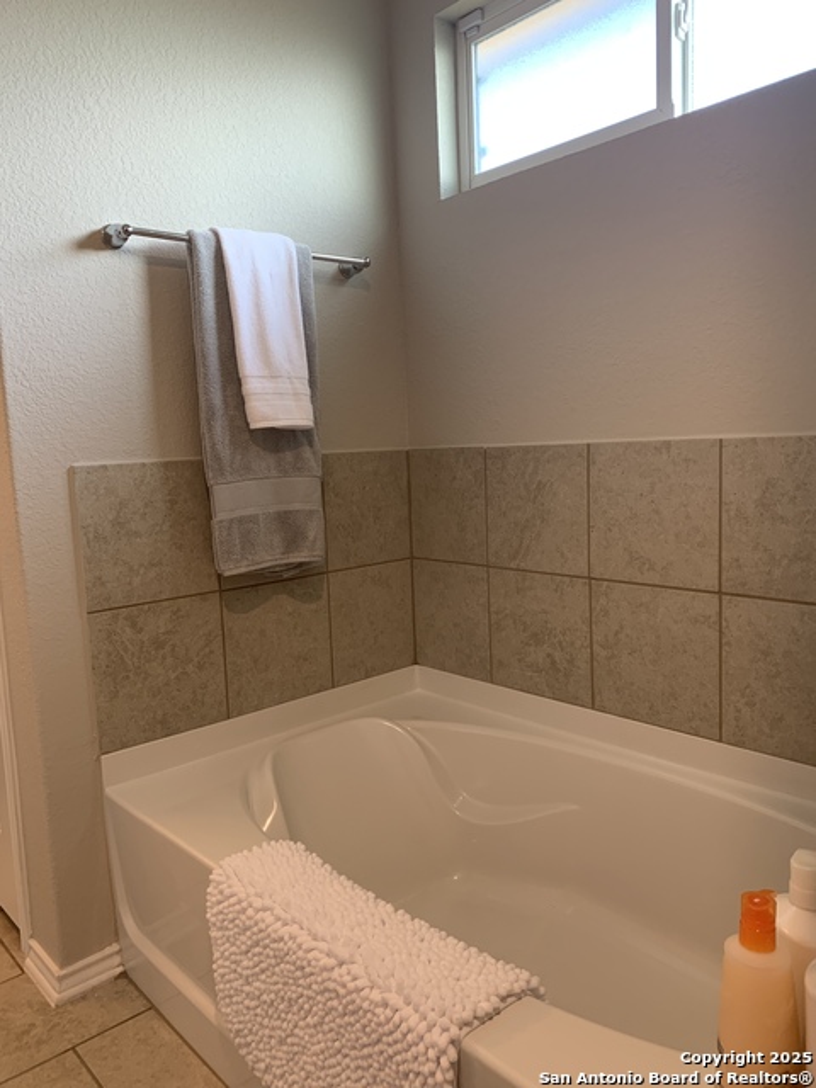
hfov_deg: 53.1
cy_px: 544
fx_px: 817
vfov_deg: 67.3
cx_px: 408
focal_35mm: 26
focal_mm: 4.25
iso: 100
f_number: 1.8
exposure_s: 1/60
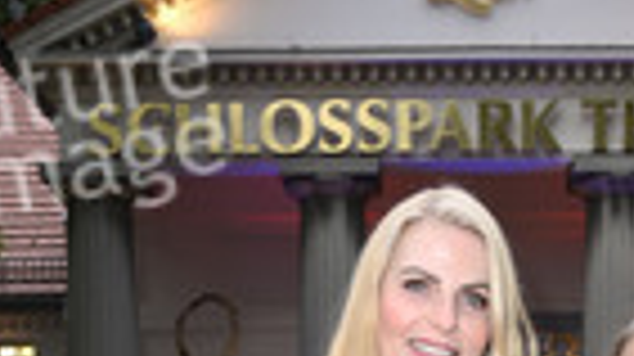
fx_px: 1596
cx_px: 486
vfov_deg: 10.9
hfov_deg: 22.2
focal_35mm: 95
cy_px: 825
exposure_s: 1/250
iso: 800
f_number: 5.6
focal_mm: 32
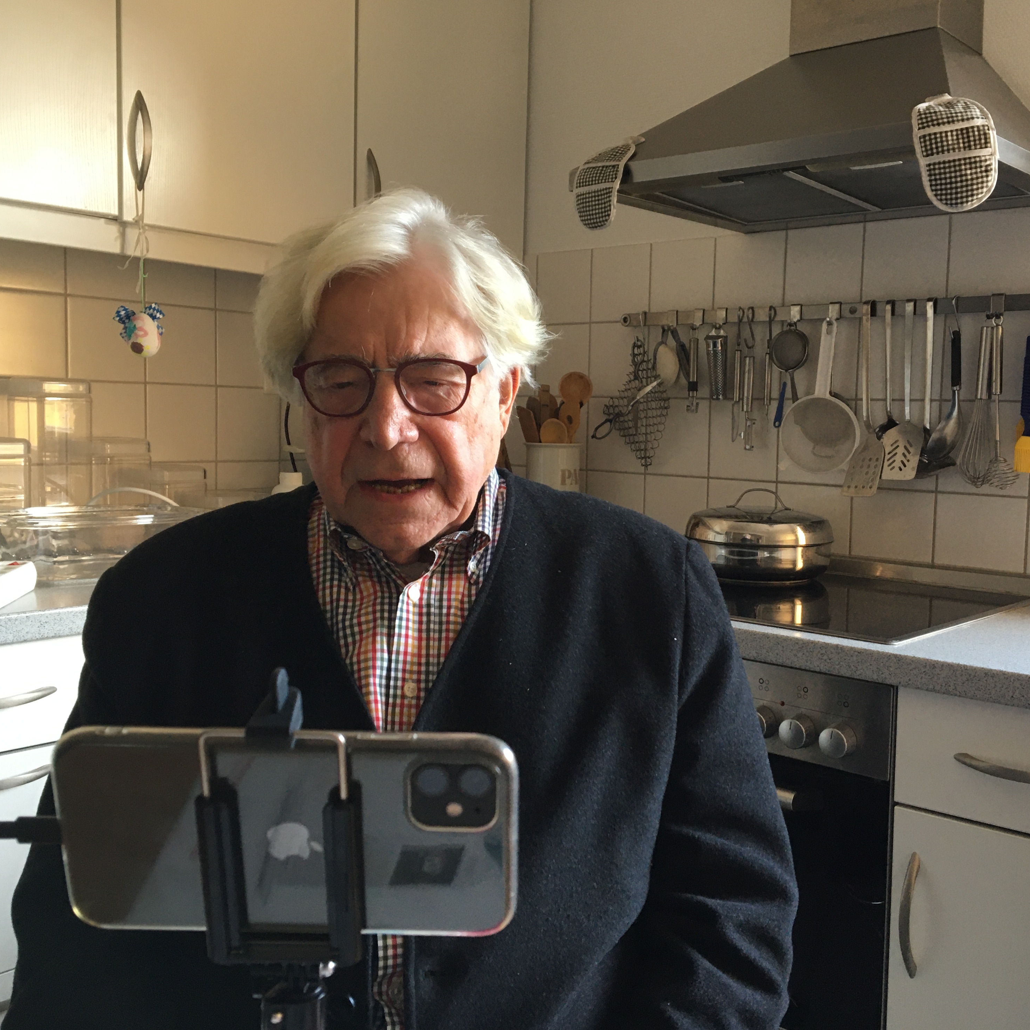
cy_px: 513
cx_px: 604
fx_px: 1178
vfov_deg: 47.2
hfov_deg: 47.0
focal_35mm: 35
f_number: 2.2
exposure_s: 1/33
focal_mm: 4.15
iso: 50
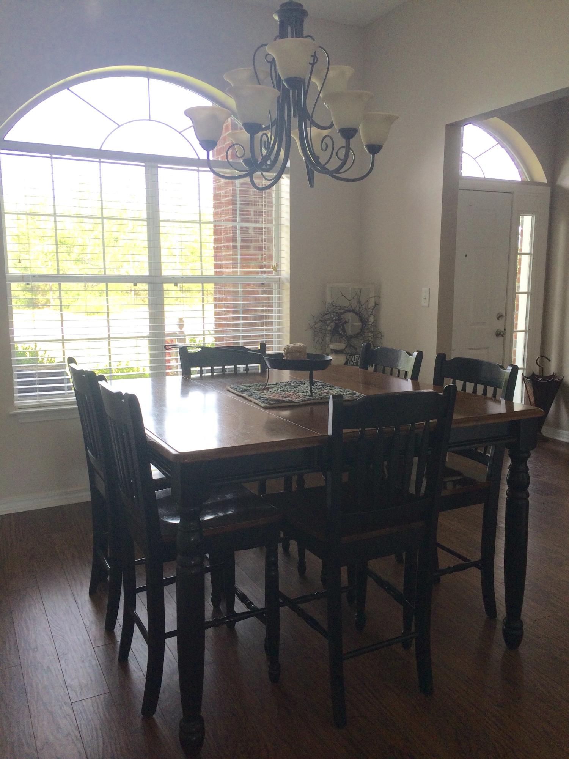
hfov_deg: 48.2
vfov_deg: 61.7
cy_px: 380
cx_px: 284
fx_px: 636
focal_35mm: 29
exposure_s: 1/120
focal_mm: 4.15
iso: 50
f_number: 2.2
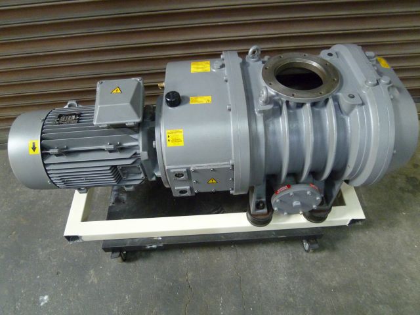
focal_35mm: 24
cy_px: 158
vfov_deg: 56.8
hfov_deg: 71.6
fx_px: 291
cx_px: 210
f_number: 2.2
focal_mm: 4.3
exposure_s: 1/10
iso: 400
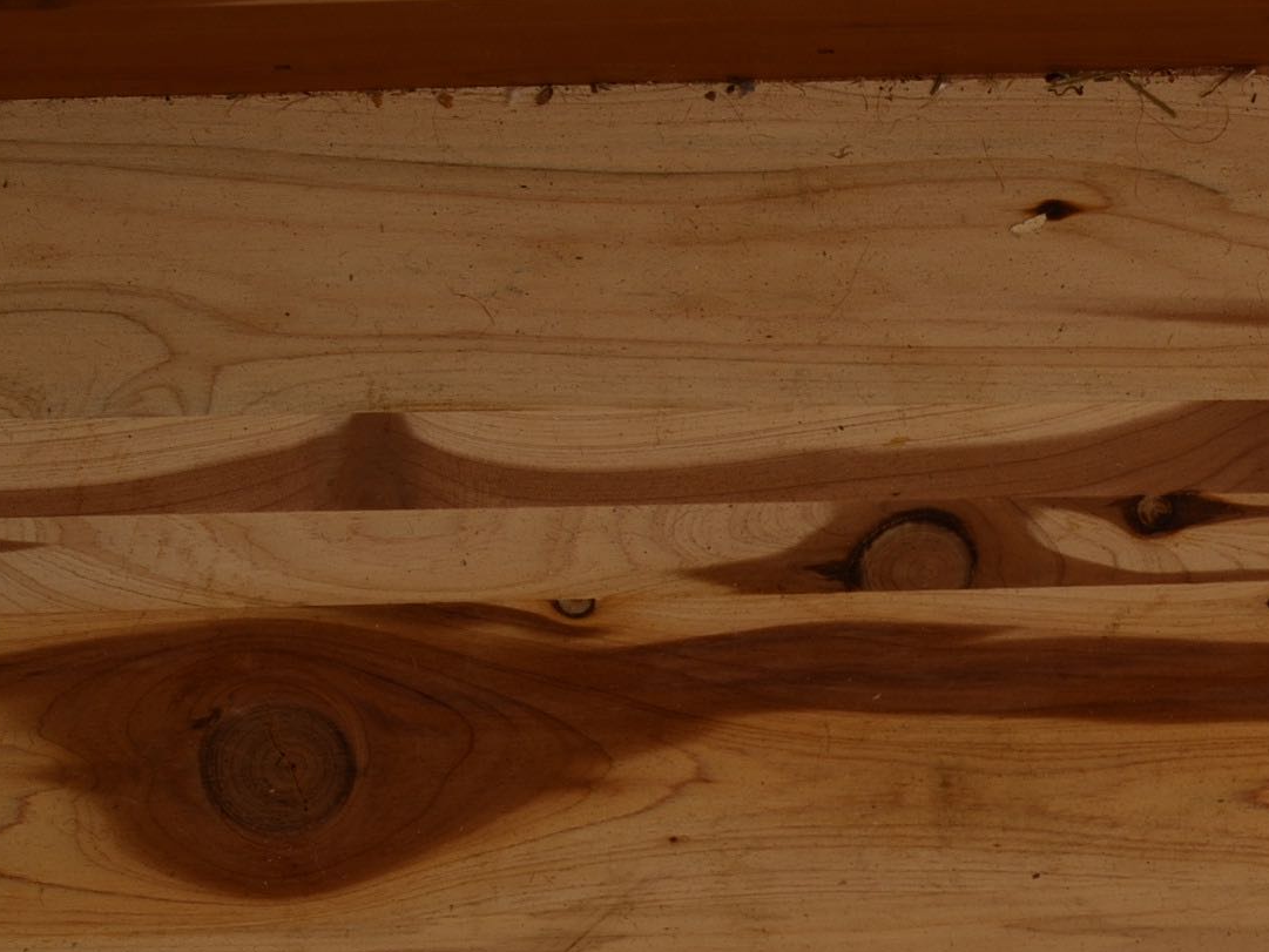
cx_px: 1285
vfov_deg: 9.0
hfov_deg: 11.9
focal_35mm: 164
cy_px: 862
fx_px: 6013
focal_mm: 50
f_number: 5.6
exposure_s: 1/125
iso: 100
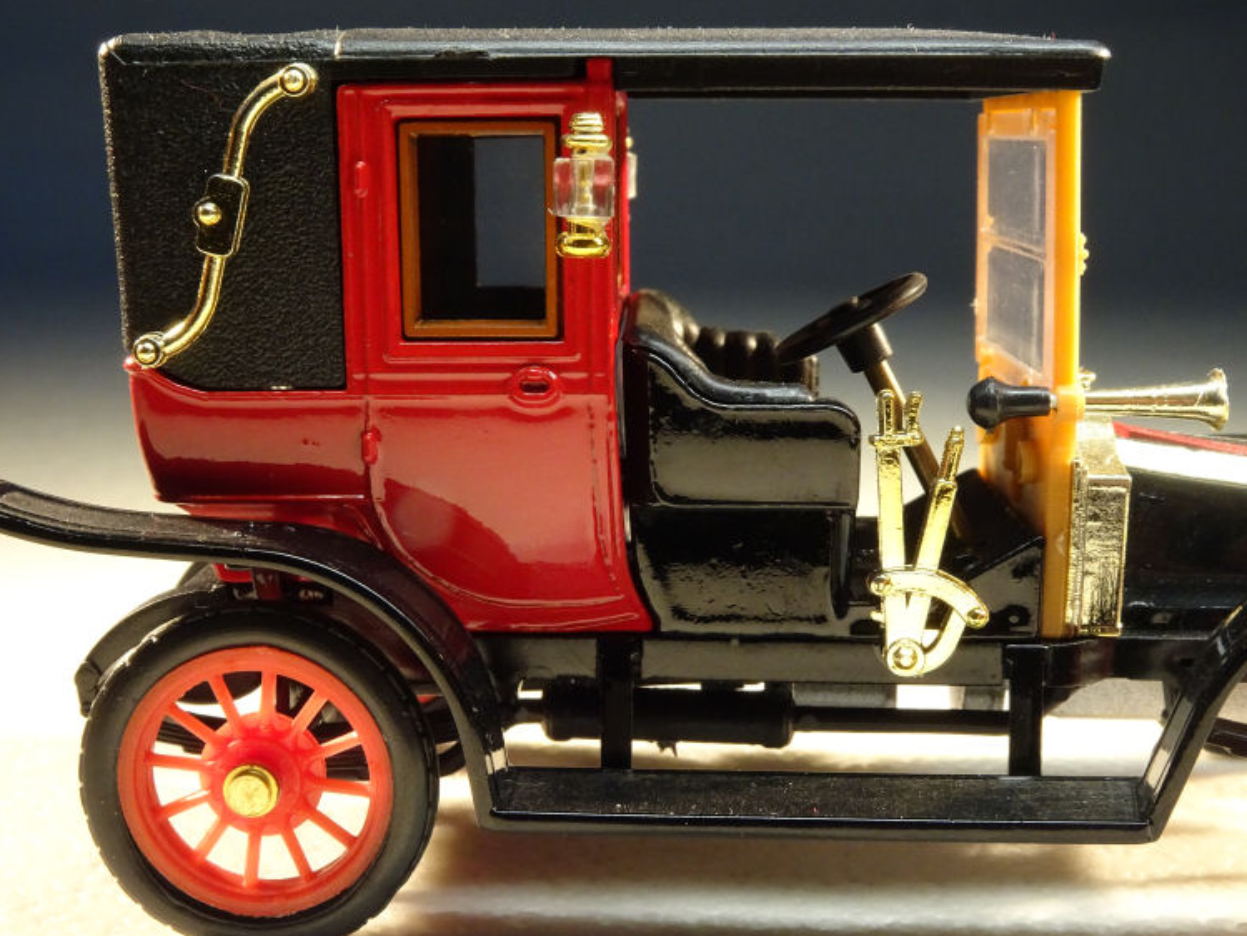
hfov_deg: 40.4
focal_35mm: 47
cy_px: 475
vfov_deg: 30.9
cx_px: 621
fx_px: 1693
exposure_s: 1/50
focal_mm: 7.58
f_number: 8
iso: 400
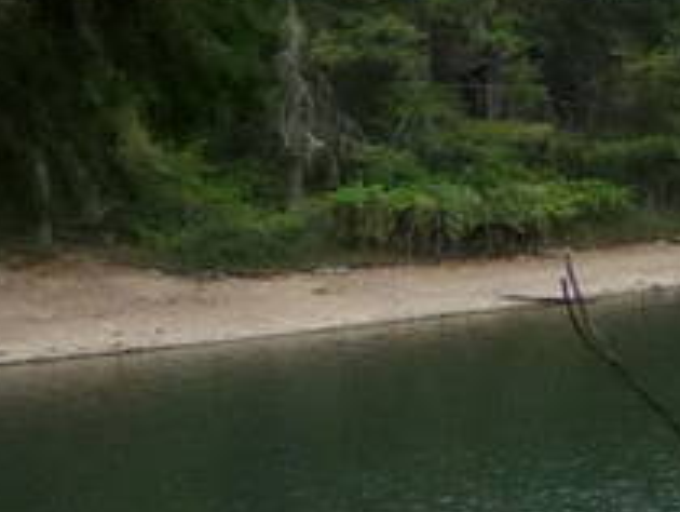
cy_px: 55
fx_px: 4189
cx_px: 2565
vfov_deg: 7.0
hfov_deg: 7.3
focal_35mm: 213
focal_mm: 4.7
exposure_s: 1/500
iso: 200
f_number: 3.3
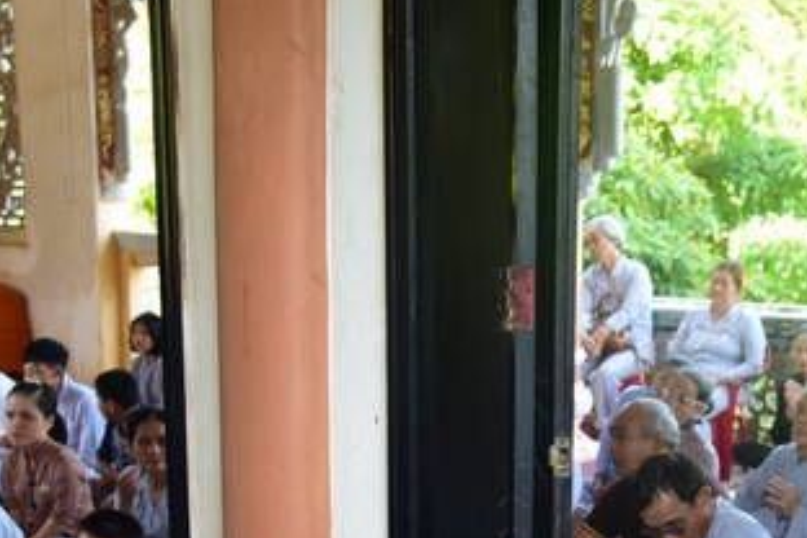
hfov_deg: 27.7
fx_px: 1636
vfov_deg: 18.3
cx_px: 463
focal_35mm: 73
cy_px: 510
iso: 160
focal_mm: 35
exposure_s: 1/30
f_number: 4.5
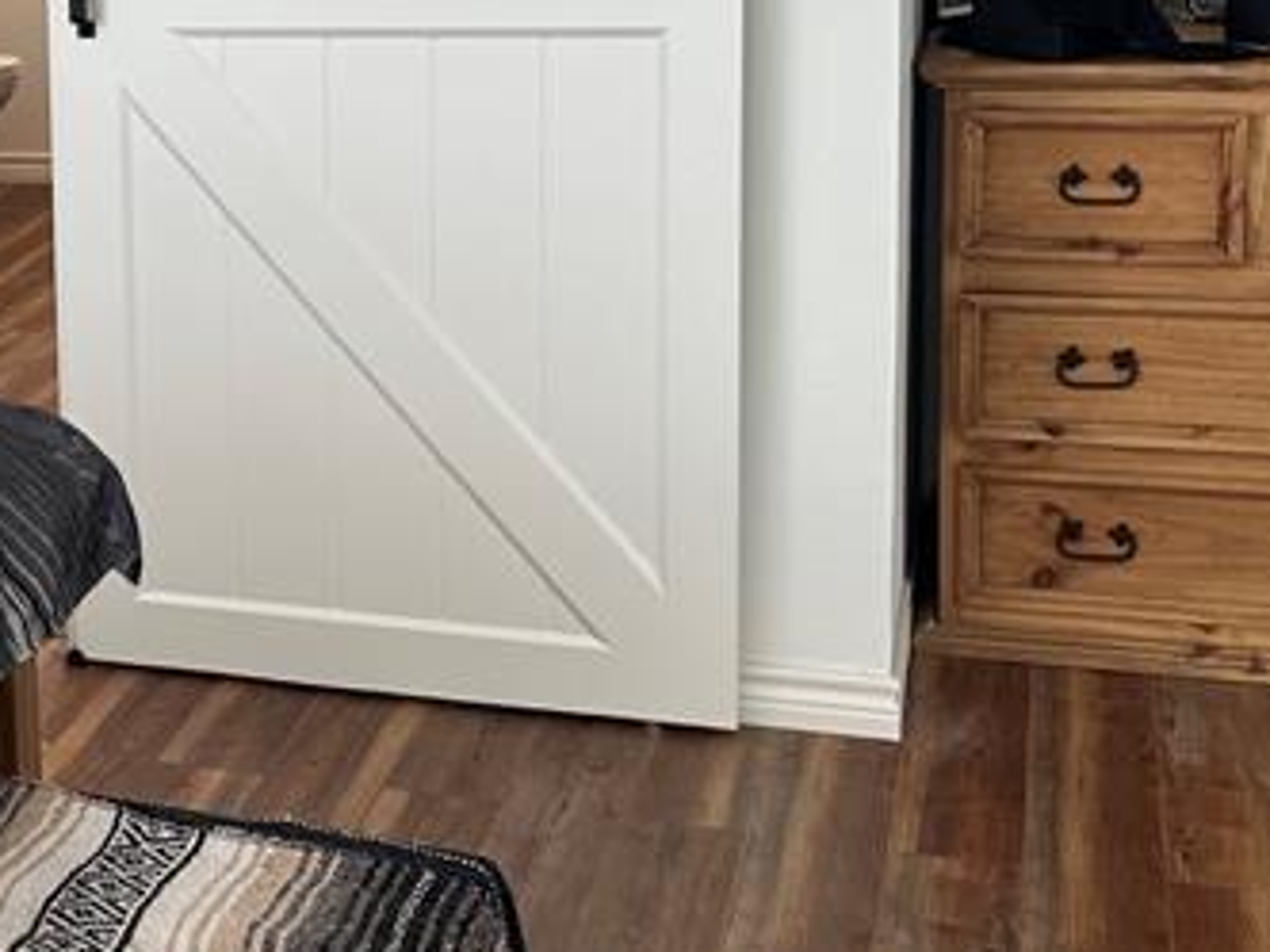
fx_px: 2715
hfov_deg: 23.6
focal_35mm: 74
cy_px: 149
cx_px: -325
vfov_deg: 19.6
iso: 80
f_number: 1.78
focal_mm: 6.86
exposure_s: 1/121
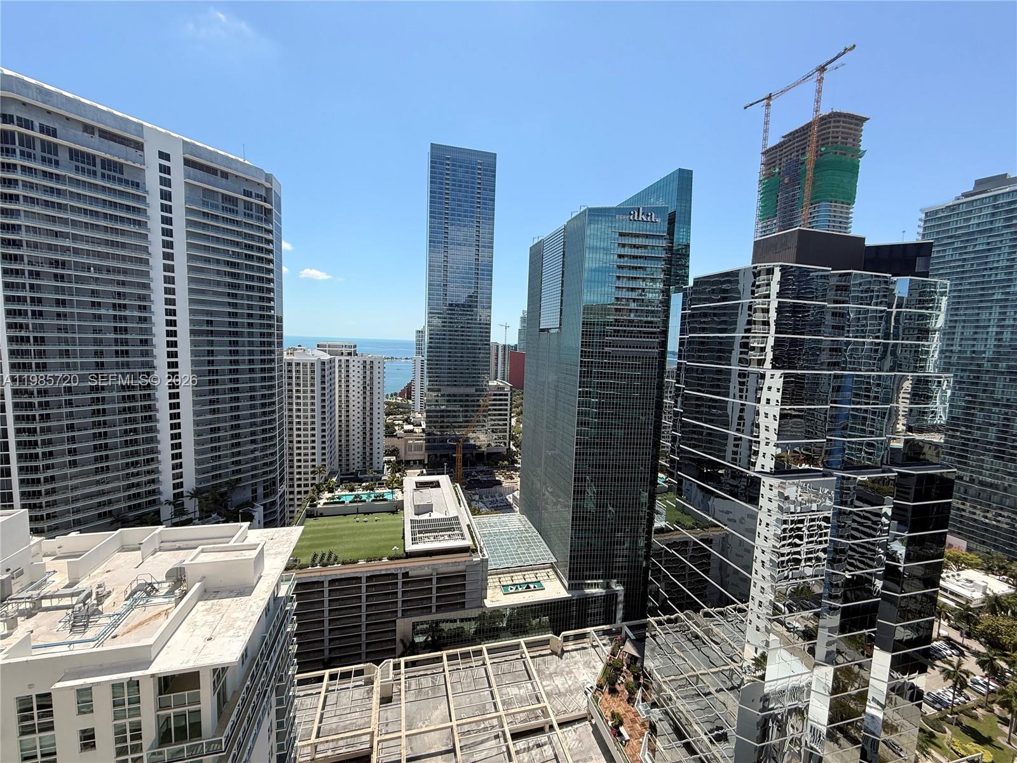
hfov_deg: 102.1
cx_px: 508
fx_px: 411
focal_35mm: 14
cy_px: 382
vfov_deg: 85.7
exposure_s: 1/1795
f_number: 2.2
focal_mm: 2.22
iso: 50
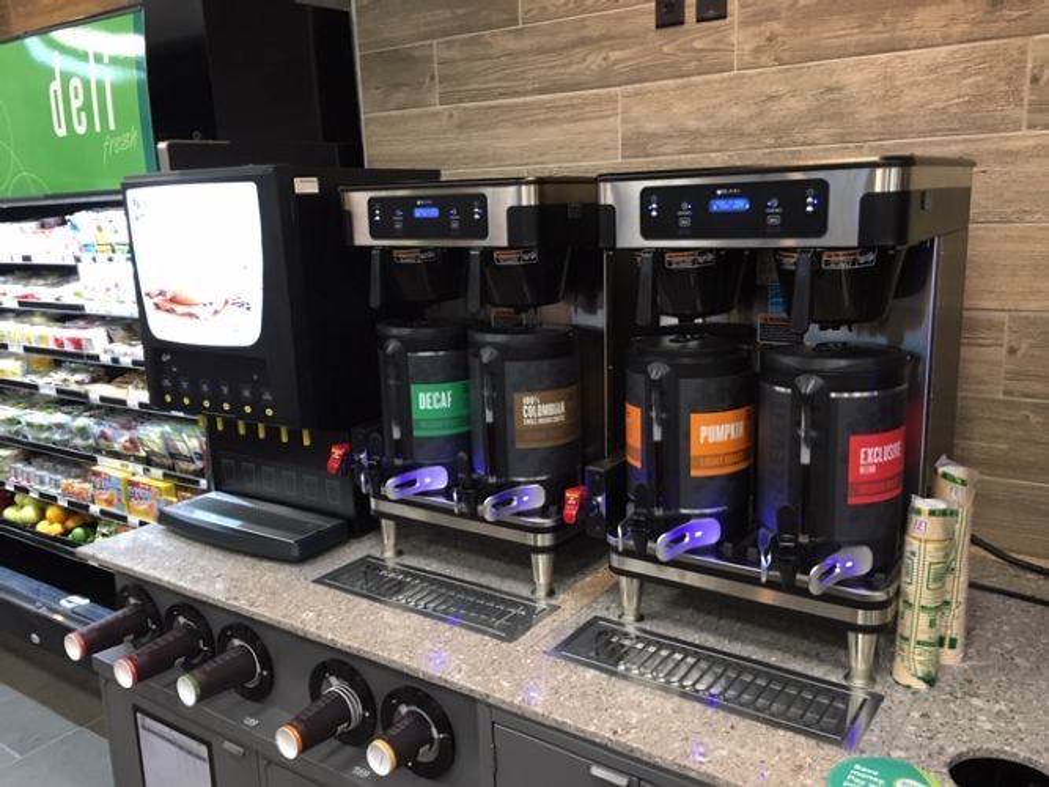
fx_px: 879
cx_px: 524
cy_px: 394
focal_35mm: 29
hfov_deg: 61.7
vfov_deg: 48.2
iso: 125
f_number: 2.2
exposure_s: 1/30
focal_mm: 4.15
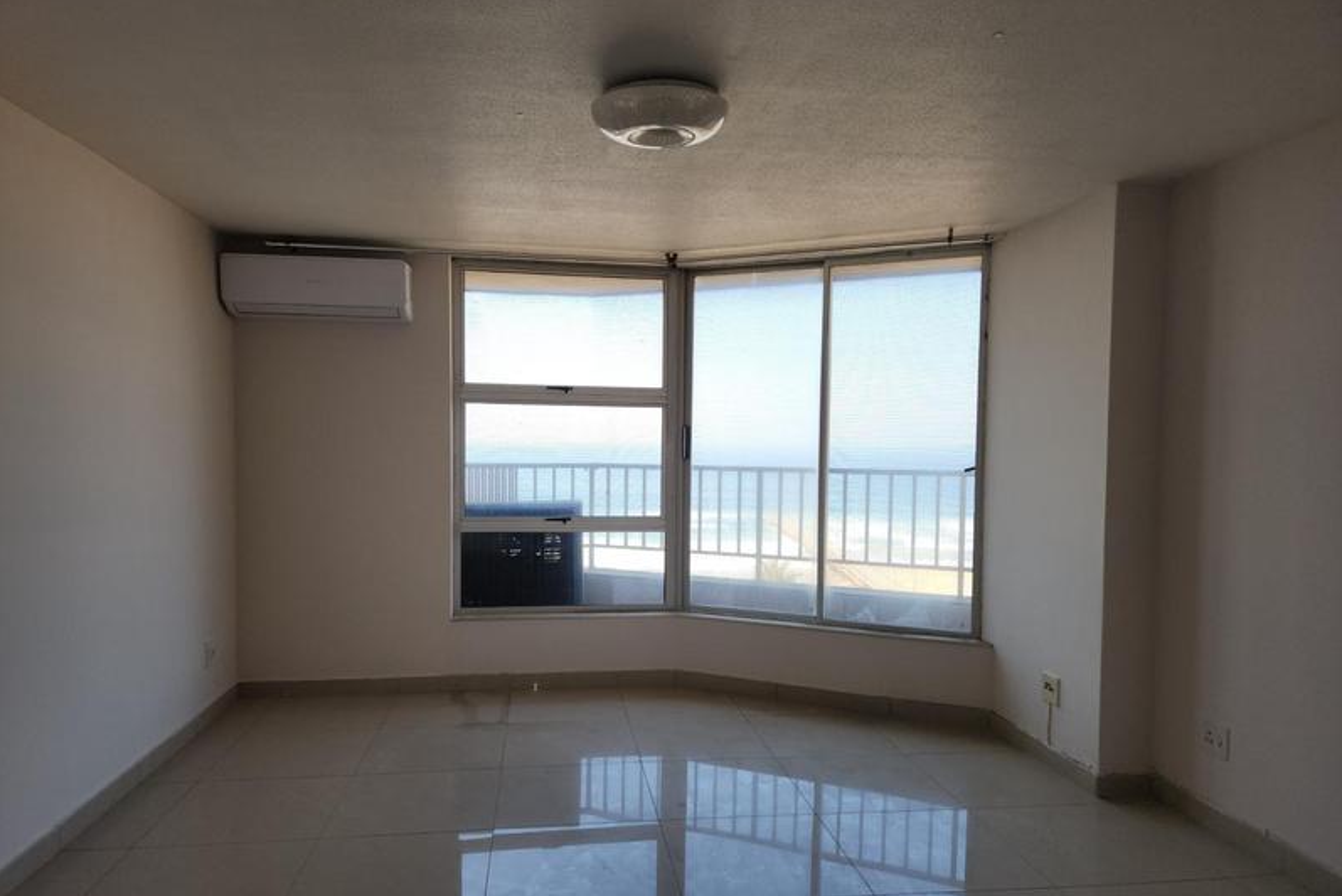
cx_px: 670
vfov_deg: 53.1
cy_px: 485
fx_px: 895
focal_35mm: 24
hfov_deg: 73.7
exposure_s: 1/217
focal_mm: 5.4
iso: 20
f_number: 1.8
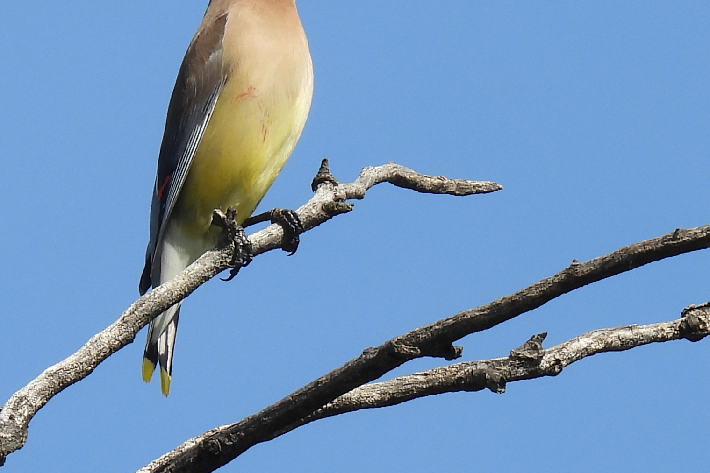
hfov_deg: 0.8
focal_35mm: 2682
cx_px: 194
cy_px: 193
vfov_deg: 0.5
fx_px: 52896
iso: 100
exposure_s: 1/400
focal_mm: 152
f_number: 5.6
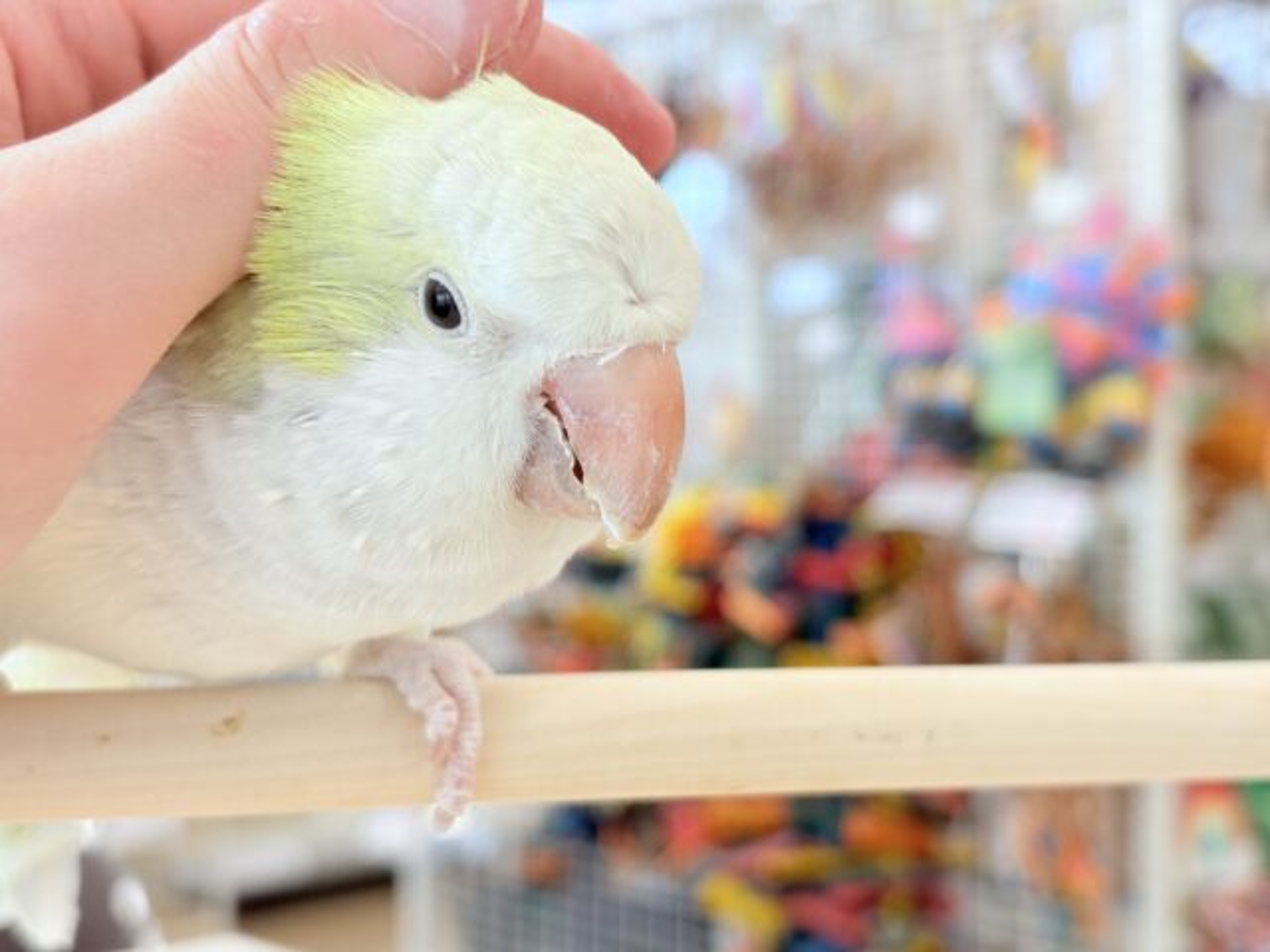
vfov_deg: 28.0
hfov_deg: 36.8
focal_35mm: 52
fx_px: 1908
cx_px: 635
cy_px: 476
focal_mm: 5.96
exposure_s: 1/80
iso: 50
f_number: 1.6
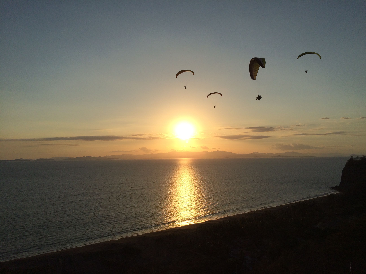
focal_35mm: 29
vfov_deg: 48.2
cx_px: 183
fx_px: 307
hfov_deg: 61.7
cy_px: 137
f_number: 2.2
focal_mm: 4.15
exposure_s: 1/6849
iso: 40
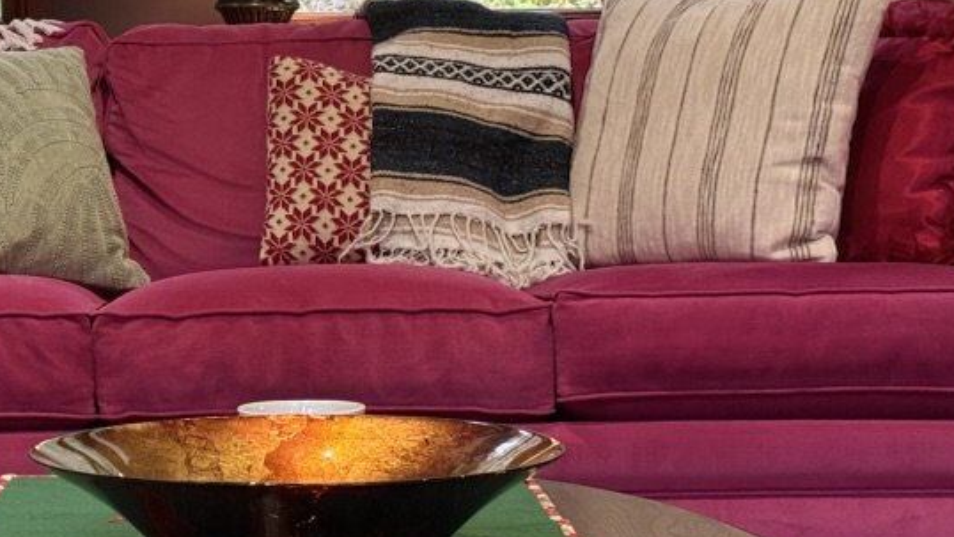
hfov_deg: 19.8
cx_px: 190
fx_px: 2708
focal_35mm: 107
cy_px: 158
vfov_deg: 11.3
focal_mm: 6.76
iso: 320
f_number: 1.78
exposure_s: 1/40
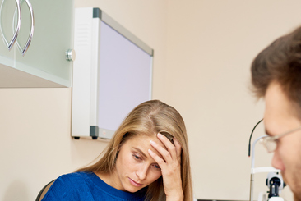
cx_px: 94
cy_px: 226
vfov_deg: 16.4
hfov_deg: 24.9
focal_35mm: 81
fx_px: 678
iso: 400
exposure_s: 1/125
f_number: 3.5
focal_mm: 35
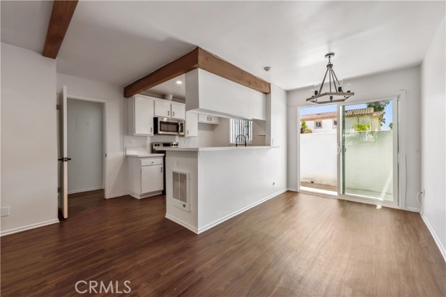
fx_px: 173
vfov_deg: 81.1
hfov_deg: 104.3
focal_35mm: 14
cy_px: 148
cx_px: 223
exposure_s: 1/60
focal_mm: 14
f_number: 10
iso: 100
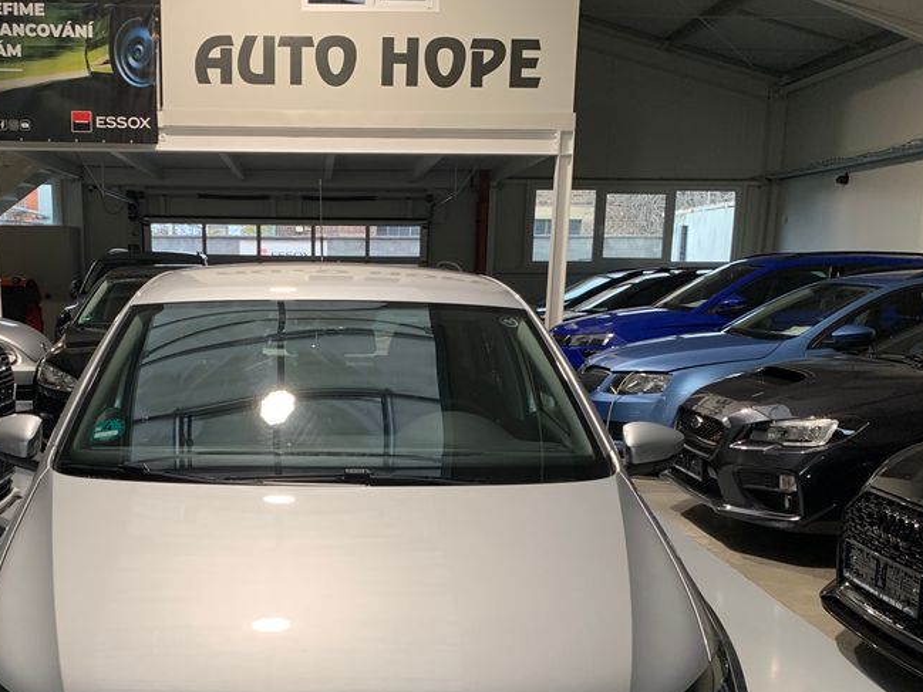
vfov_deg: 34.2
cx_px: 321
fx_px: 1093
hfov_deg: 45.2
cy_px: 543
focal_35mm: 41
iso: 100
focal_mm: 4.25
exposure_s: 1/60
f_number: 1.8
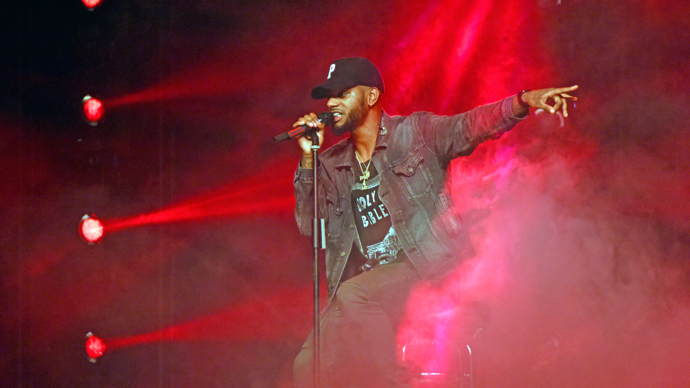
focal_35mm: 629
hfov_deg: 3.4
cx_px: 345
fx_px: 11508
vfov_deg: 1.9
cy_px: 228
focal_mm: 600
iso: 6400
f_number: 6.3
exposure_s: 1/1000
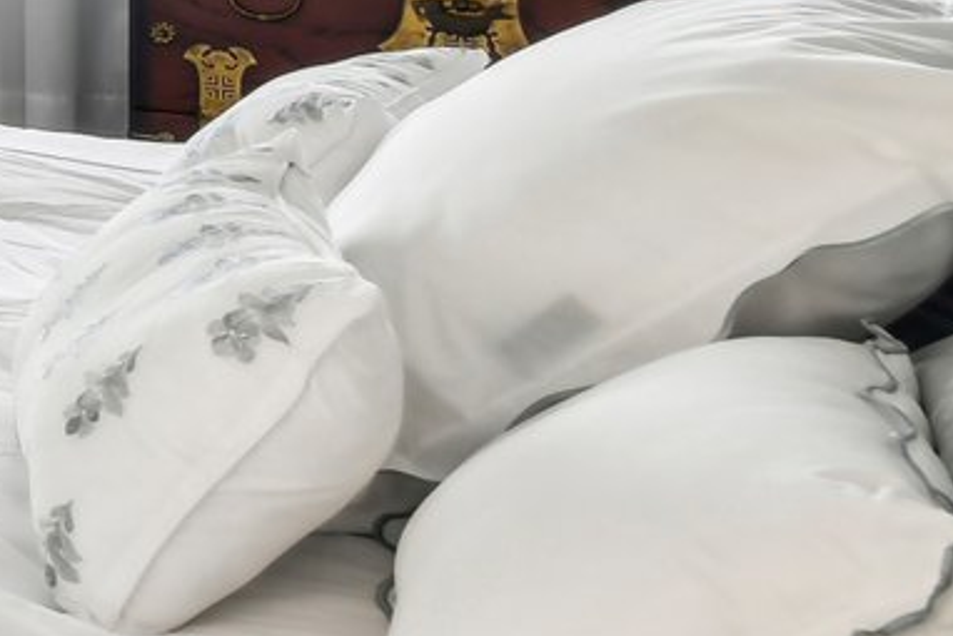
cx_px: -1574
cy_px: -273
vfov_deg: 16.8
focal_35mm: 75
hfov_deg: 13.4
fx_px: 1986
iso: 400
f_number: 8
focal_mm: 14
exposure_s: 1/25
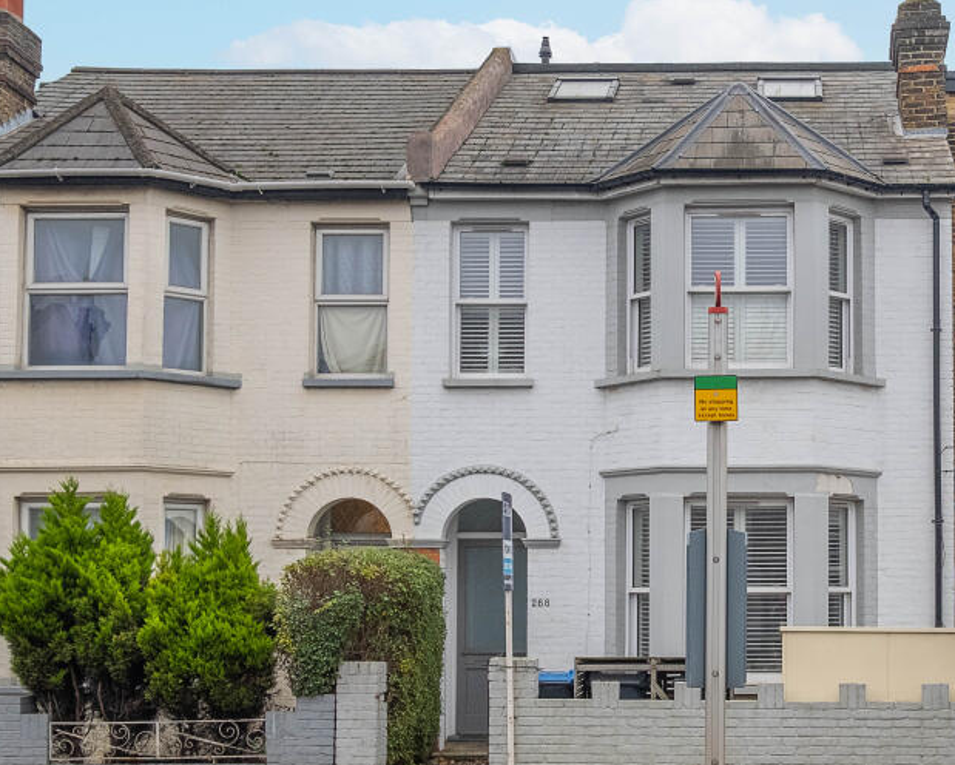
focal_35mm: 45
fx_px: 1273
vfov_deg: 33.5
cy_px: 389
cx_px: 662
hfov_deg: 40.4
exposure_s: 1/200
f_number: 6.4
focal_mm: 19.1
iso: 500
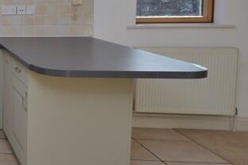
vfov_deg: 24.3
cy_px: 31
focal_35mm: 55
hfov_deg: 24.5
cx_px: -156
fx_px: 376
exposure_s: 1/160
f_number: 6.3
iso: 100
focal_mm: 11
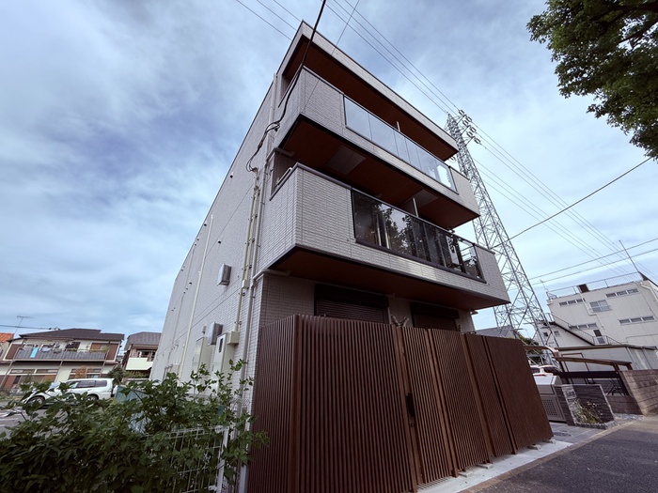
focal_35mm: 14
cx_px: 329
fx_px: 266
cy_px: 246
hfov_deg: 102.1
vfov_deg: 85.7
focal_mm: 2.22
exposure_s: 1/1497
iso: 50
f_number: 2.2
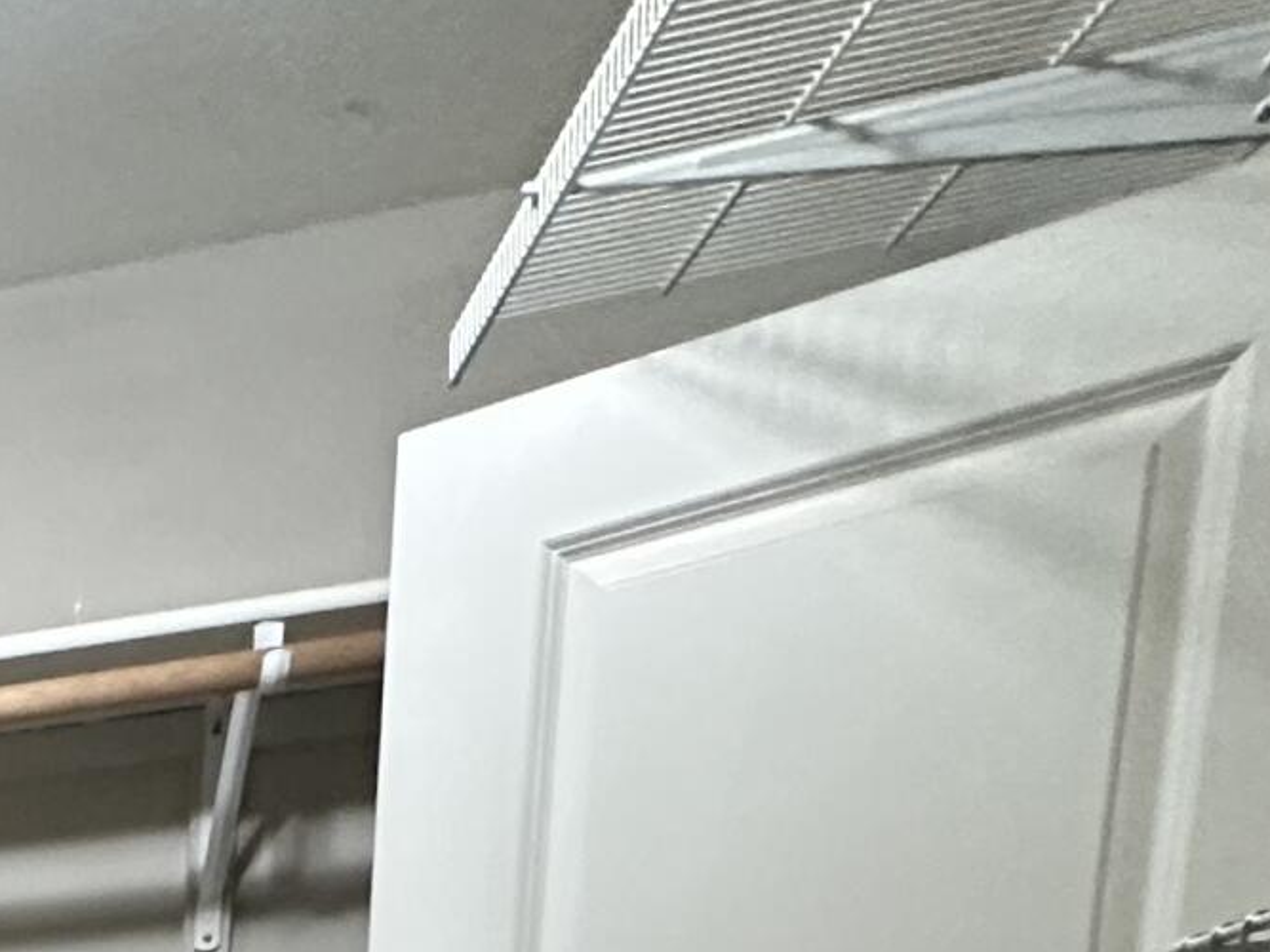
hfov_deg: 21.6
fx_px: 2311
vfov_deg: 16.7
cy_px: 1973
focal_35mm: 63
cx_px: -941
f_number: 2.2
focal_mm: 2.22
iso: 400
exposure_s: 1/60
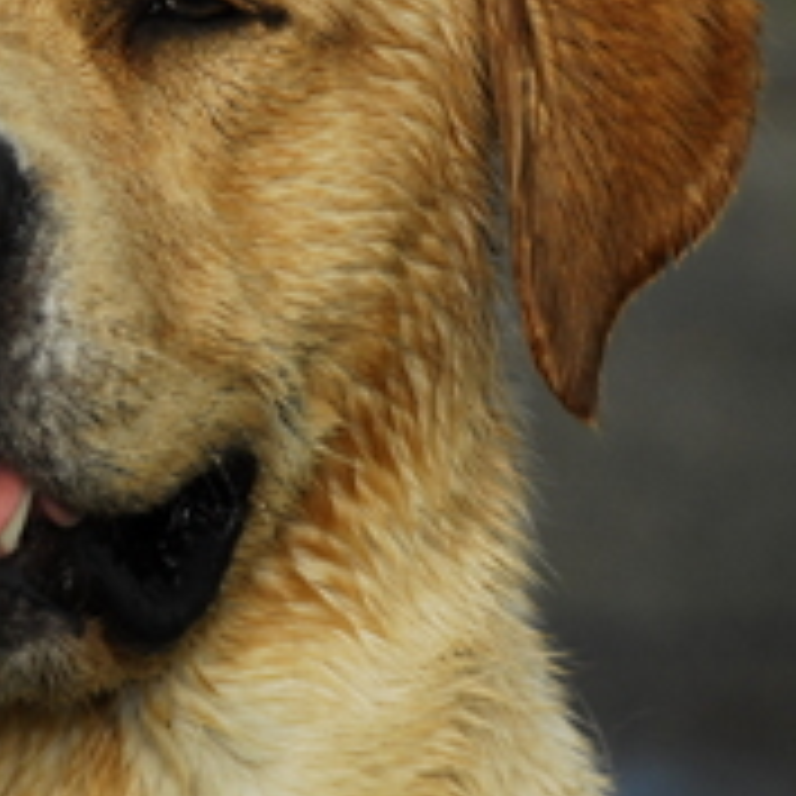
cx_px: 81
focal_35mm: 398
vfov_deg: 4.4
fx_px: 10354
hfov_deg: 4.4
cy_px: 153
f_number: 10
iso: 400
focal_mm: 120
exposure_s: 1/200
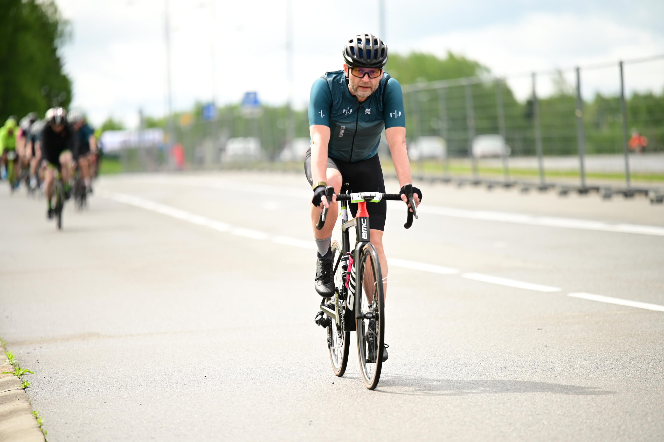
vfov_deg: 6.9
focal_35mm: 200
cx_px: 332
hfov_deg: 10.3
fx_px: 3687
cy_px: 221
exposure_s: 1/1000
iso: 200
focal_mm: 200
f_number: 2.8
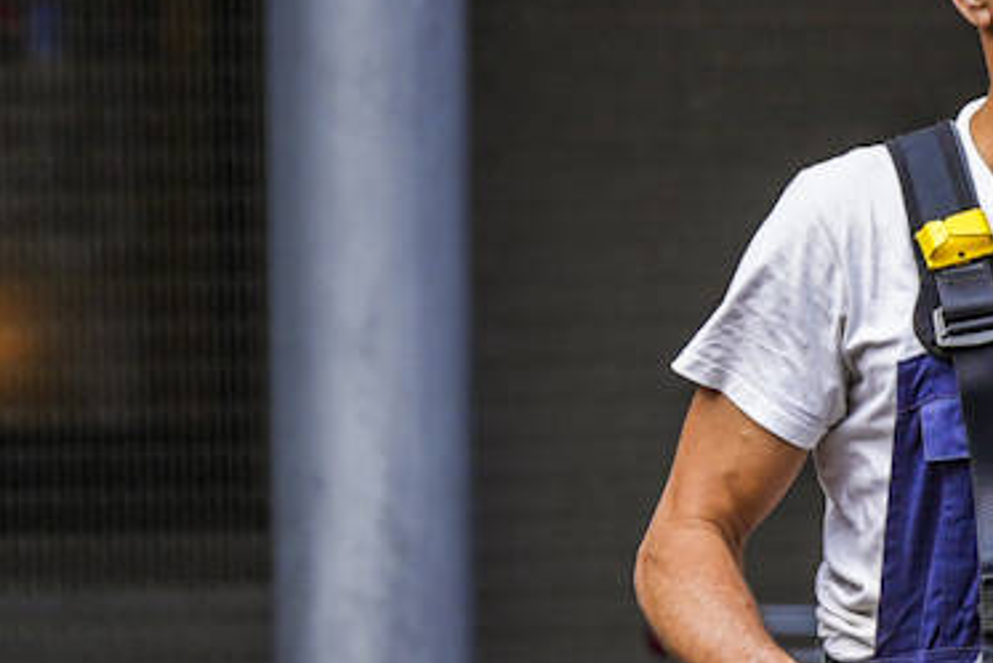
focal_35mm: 715
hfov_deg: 2.9
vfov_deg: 1.9
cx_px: 2404
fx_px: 19729
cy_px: 732
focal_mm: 139
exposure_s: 1/250
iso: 100
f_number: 5
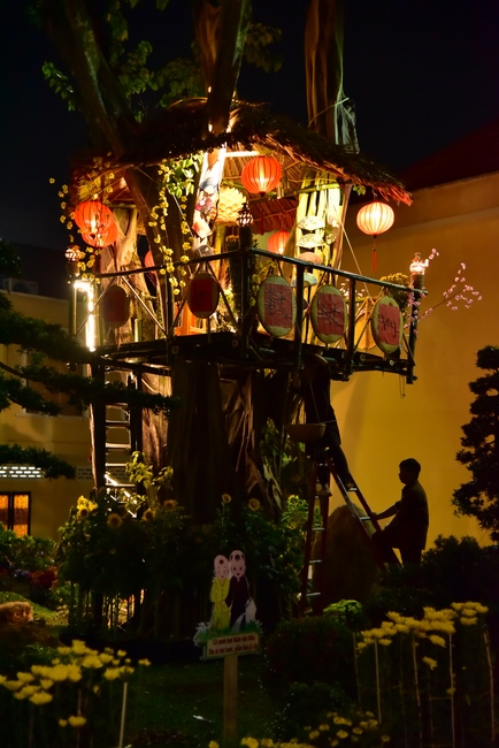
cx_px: 250
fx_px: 1288
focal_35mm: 62
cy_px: 374
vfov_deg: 32.4
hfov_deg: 21.9
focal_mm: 62
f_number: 4
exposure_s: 1/60
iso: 5000
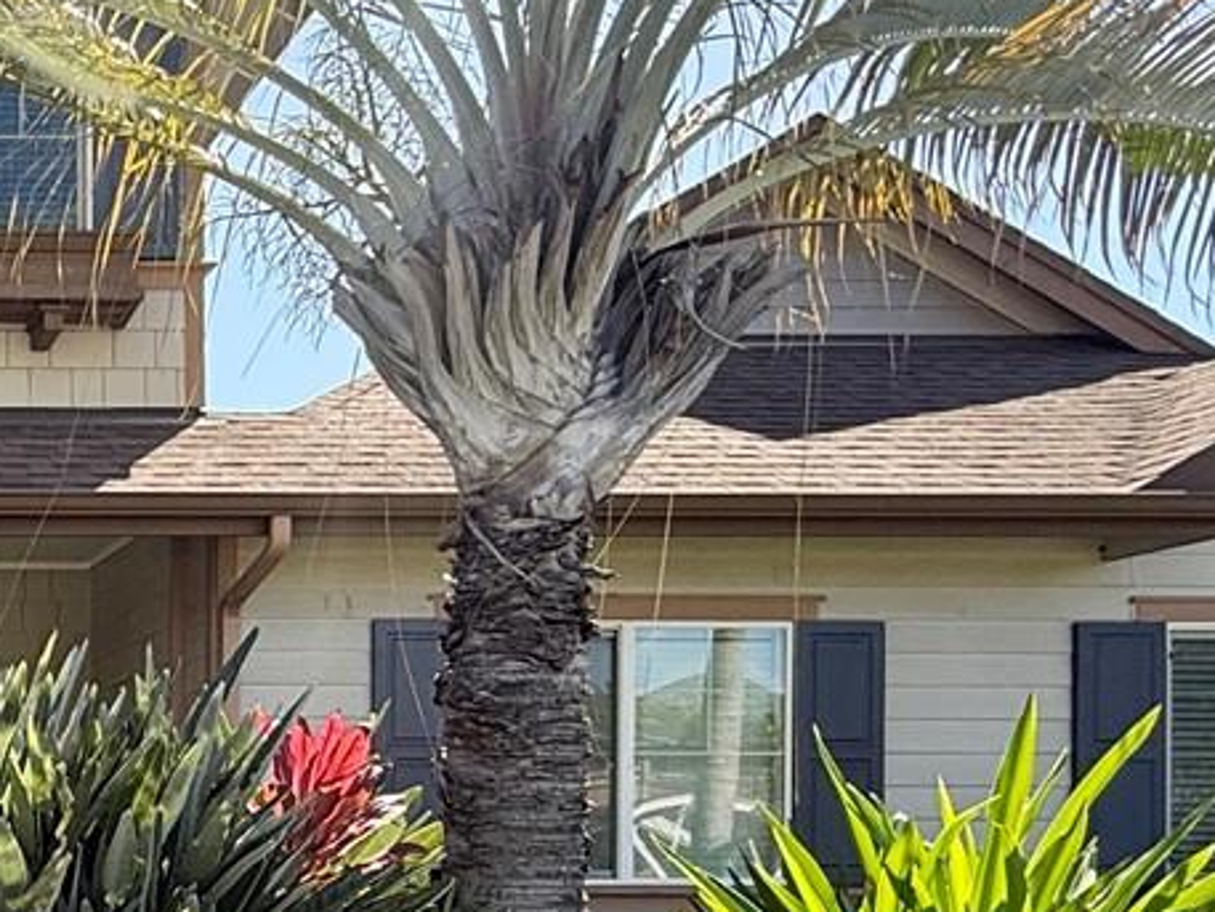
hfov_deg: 30.7
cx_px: -356
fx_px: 1720
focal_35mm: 49
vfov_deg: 28.1
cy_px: 884
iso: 64
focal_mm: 2.22
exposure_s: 1/359
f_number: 2.2
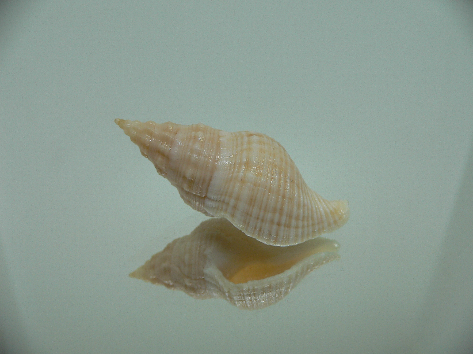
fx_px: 478
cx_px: 236
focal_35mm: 35
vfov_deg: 40.7
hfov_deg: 52.6
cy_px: 177
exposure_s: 1/60
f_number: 2.8
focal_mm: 4.6
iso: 100
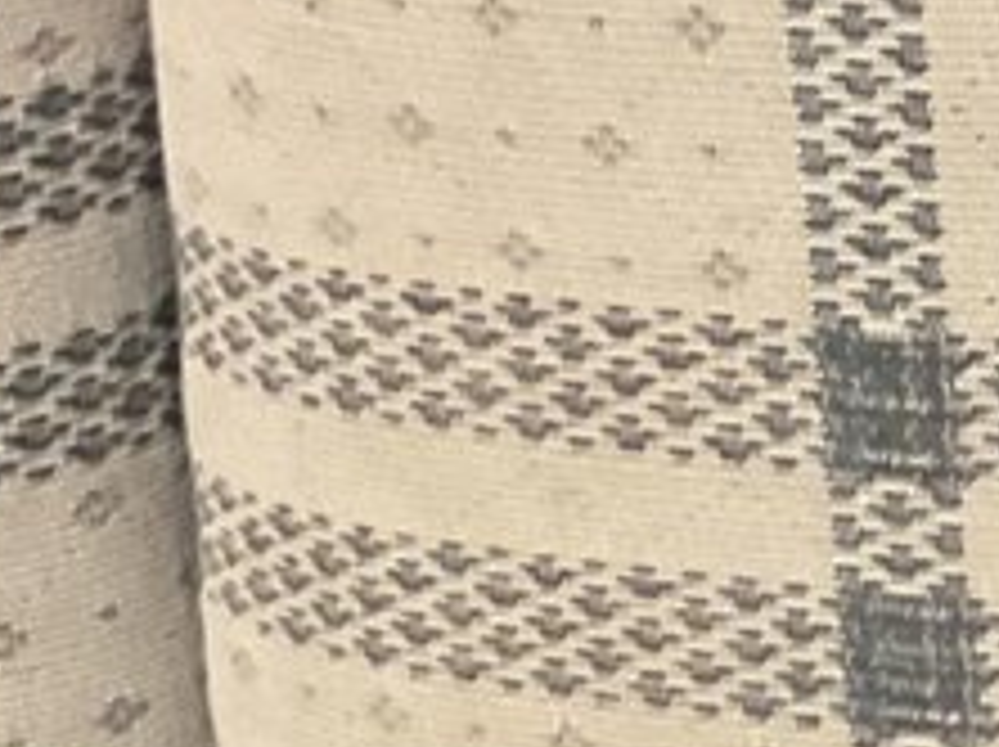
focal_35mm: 198
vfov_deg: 7.1
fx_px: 5708
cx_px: 1969
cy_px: 1640
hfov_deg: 9.4
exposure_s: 1/40
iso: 250
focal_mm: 3
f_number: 1.8
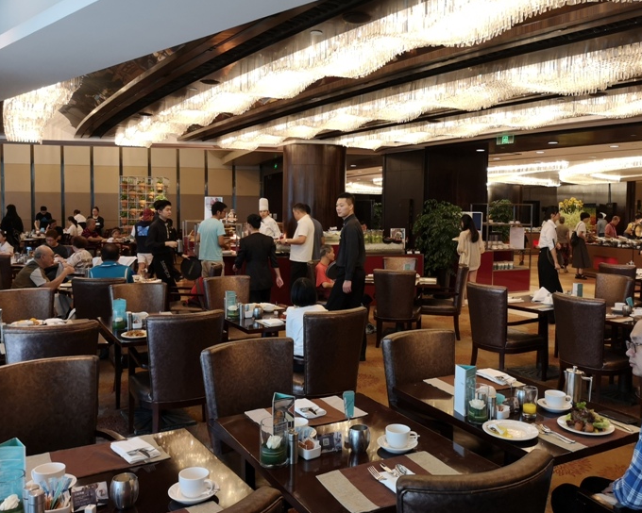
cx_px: 346
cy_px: 236
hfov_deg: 57.1
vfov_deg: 47.1
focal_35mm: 31
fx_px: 589
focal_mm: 3.95
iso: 400
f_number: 1.8
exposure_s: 1/100
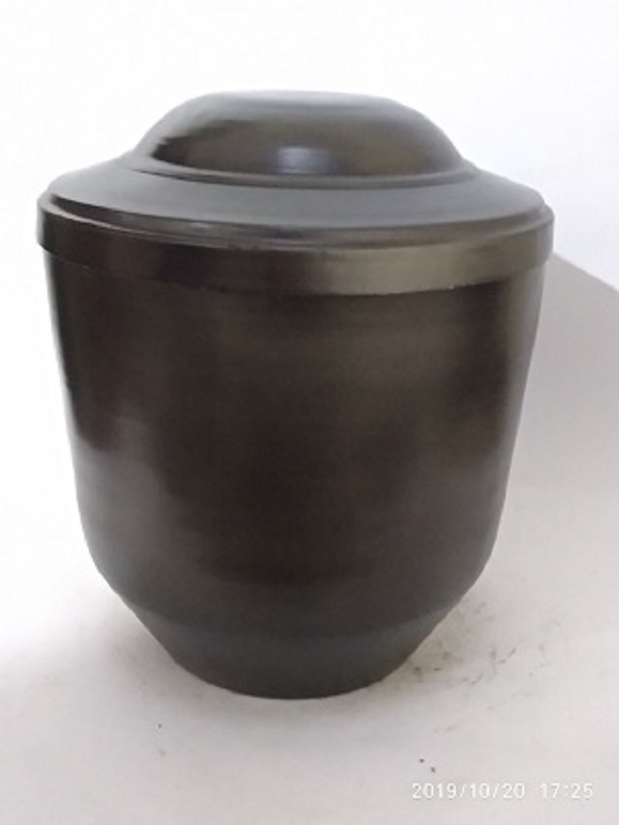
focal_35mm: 22
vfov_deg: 76.4
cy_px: 412
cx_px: 310
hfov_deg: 61.1
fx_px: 524
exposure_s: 1/20
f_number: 2.2
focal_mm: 3.81
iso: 1600
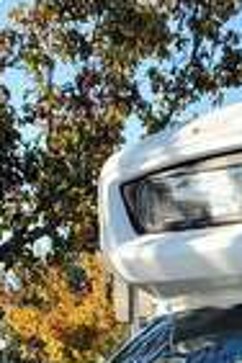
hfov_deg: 8.4
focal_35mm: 153
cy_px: 546
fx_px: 1543
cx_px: 515
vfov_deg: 12.7
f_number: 2.4
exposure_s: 1/645
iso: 50
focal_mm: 4.3
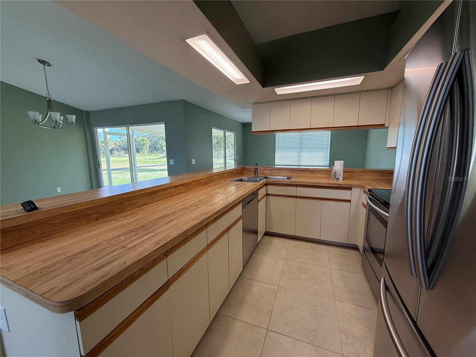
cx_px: 238
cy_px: 178
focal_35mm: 14
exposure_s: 1/120
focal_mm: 2.22
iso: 100
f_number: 2.2
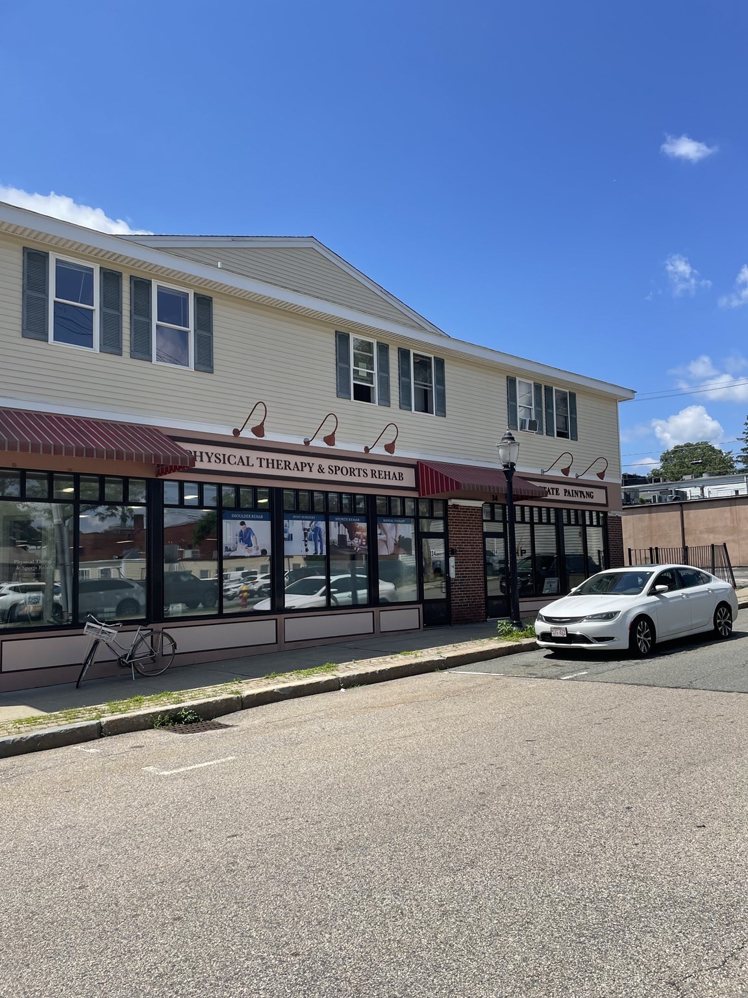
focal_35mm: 26
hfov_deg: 53.1
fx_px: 749
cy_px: 499
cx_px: 374
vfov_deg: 67.3
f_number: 1.6
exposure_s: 1/3125
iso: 32
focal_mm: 4.2
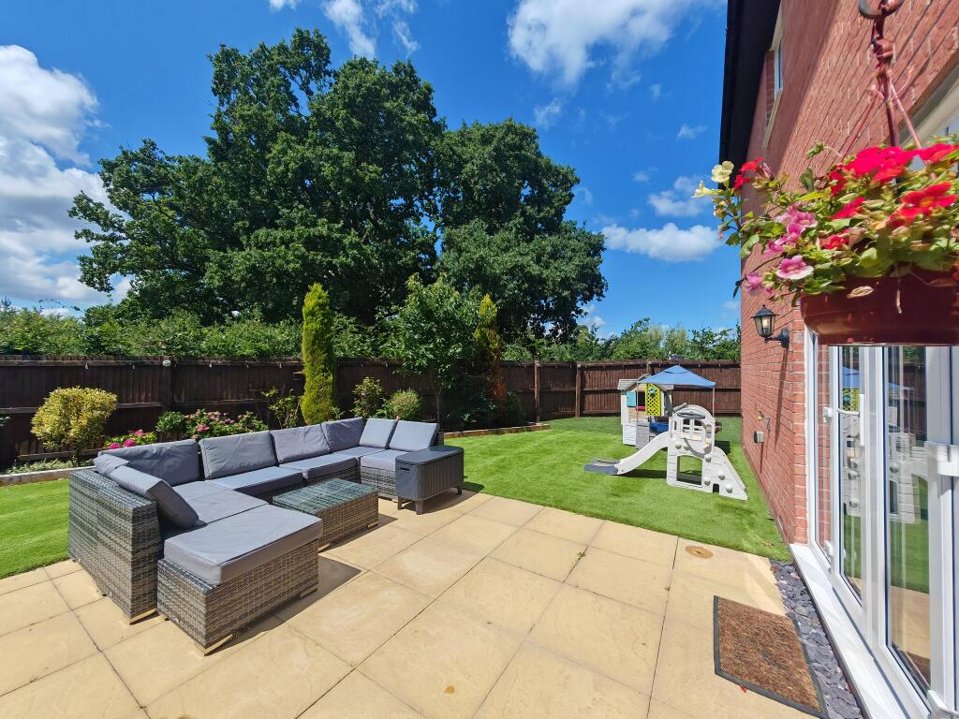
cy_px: 360
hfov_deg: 106.2
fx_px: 360
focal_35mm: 13
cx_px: 480
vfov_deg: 89.9
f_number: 2
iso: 50
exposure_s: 1/1300
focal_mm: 1.82
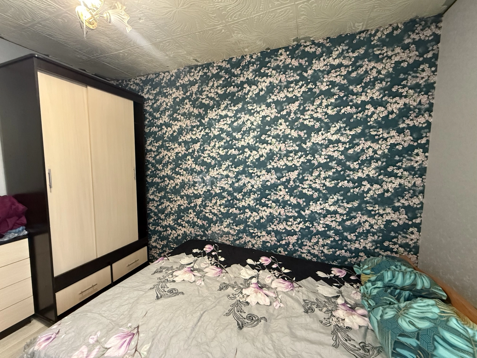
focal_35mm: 14
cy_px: 179
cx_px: 238
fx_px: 193
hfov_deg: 102.1
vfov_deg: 85.7
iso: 640
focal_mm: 2.22
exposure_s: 1/50
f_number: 2.2
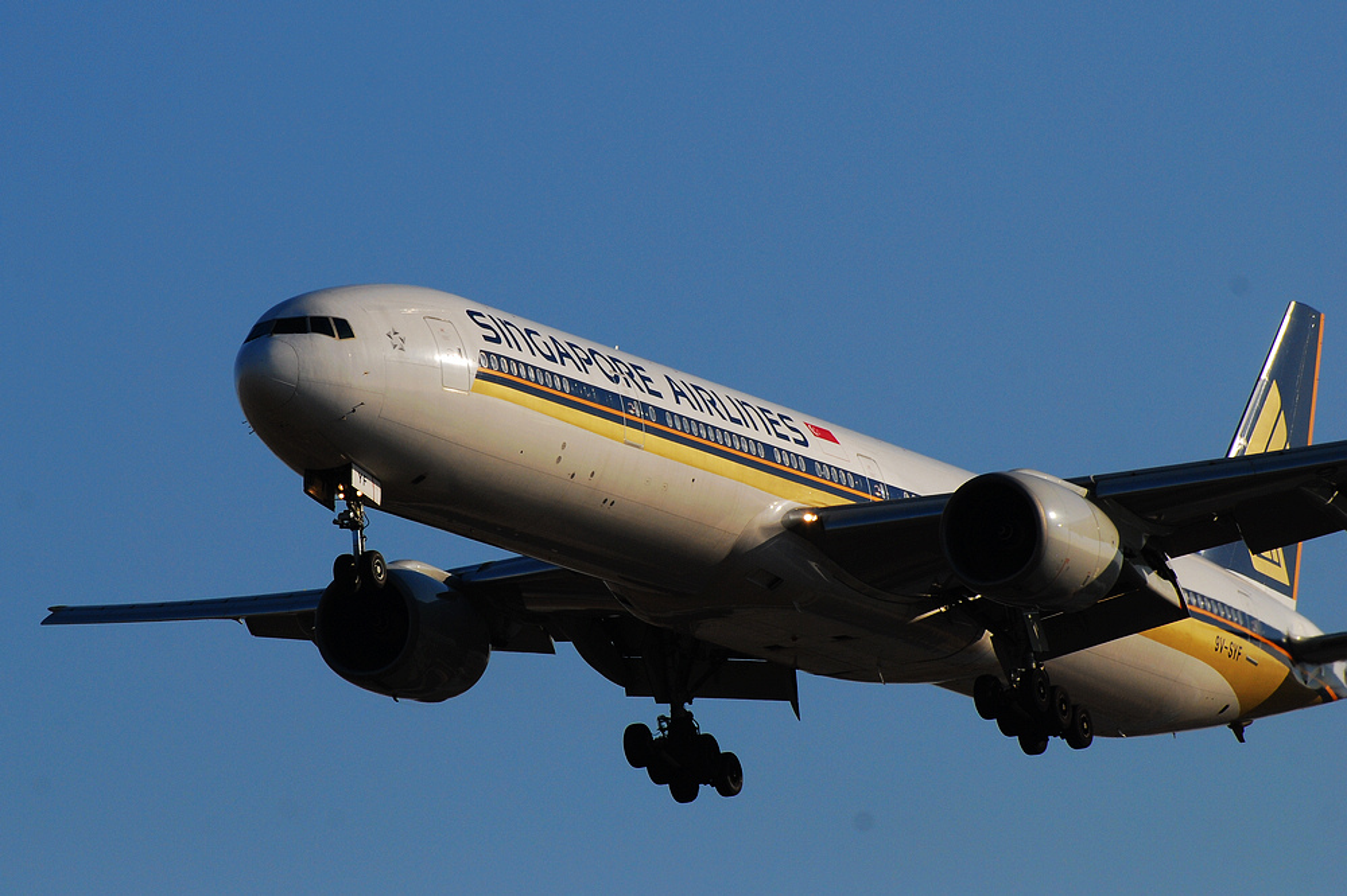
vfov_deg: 3.7
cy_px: 448
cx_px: 674
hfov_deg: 5.5
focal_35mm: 375
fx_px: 14026
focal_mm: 250
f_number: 10
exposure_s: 1/1000
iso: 200
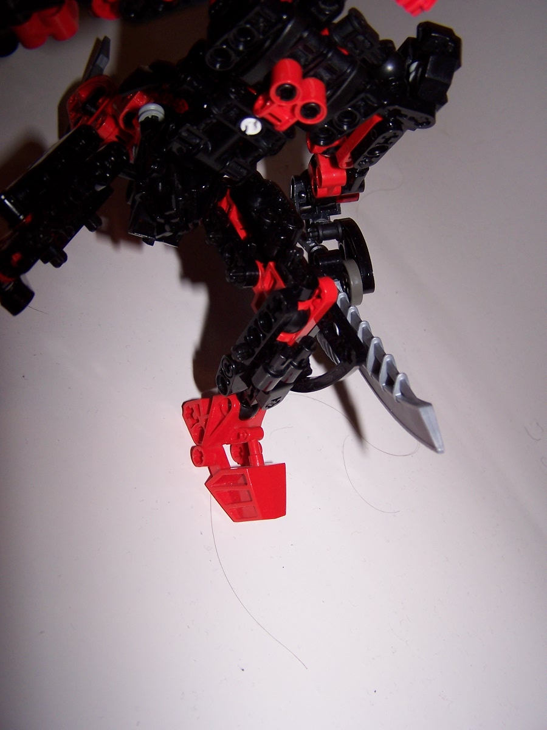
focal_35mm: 38
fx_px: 801
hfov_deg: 37.7
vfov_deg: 49.0
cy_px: 365
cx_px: 274
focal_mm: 6.3
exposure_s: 1/60
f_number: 2.8
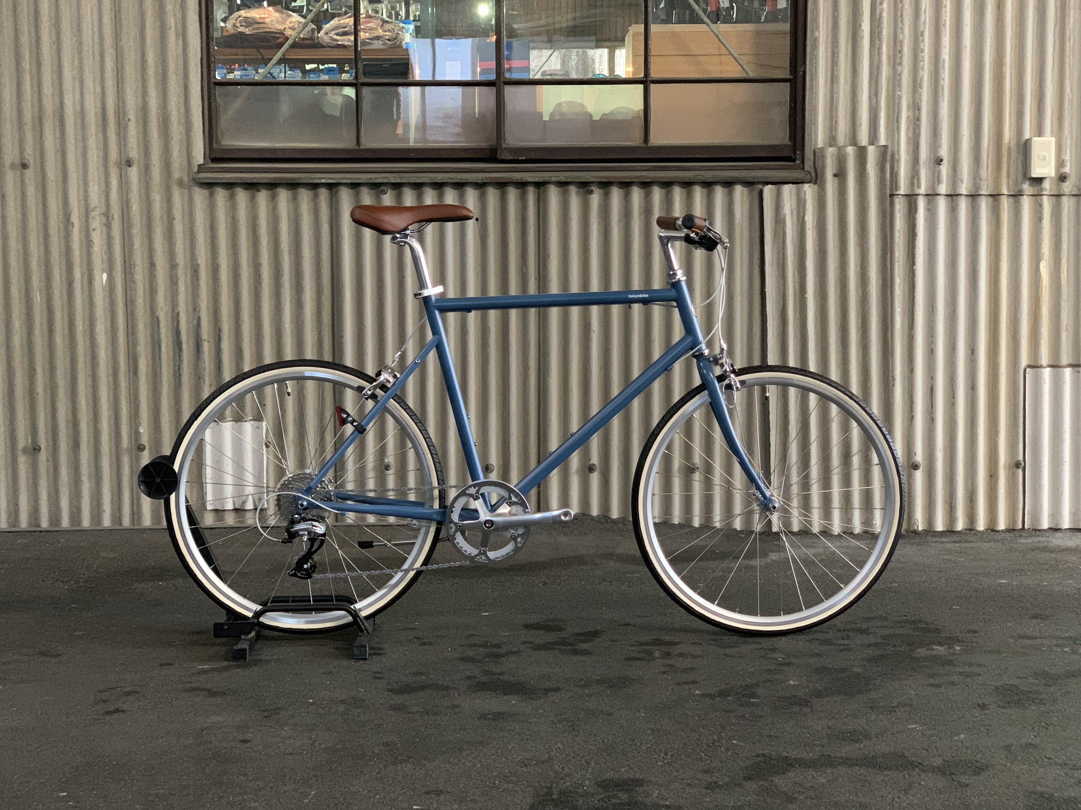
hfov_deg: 36.8
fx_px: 1624
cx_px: 540
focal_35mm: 52
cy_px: 405
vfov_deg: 28.0
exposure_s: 1/30
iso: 500
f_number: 2.4
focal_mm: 6
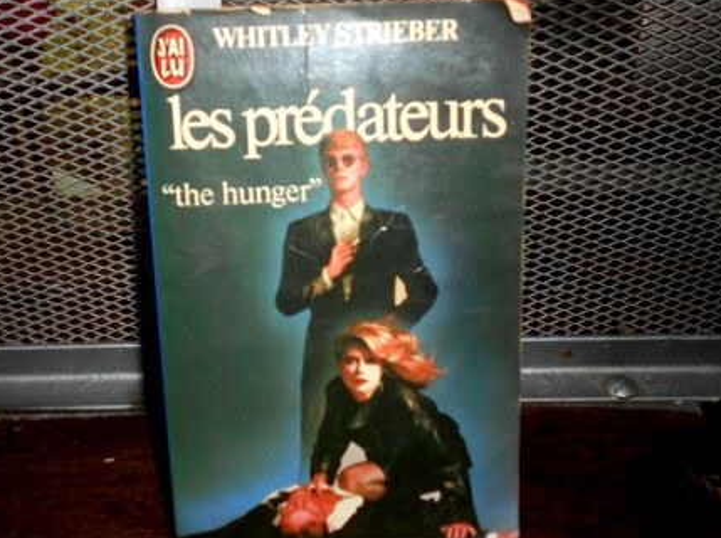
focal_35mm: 38
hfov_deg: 49.0
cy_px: 277
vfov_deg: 37.6
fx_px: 790
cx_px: 329
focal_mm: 5.8
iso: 80
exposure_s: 1/30
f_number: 3.6
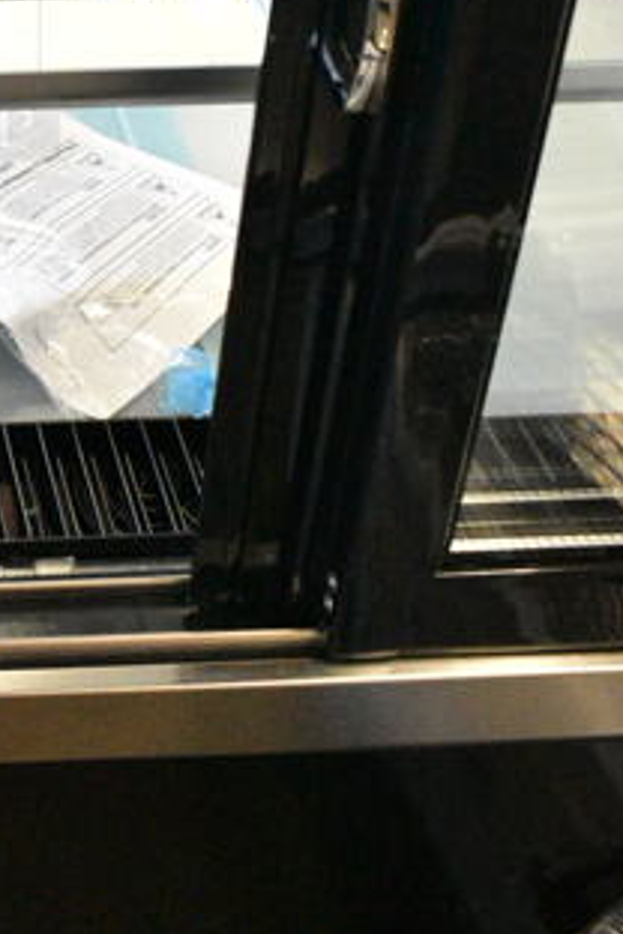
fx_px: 2051
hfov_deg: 16.0
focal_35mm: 79
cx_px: -273
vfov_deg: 24.5
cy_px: 4
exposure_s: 1/125
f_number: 5.6
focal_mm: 18
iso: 6400
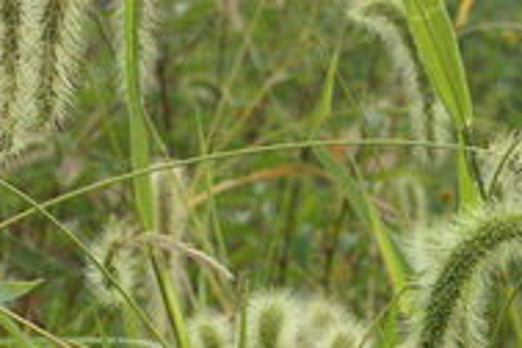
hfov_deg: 7.2
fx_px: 4147
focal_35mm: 286
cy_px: 109
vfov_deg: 4.8
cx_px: 44
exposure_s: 1/1600
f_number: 13
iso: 3200
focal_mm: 60
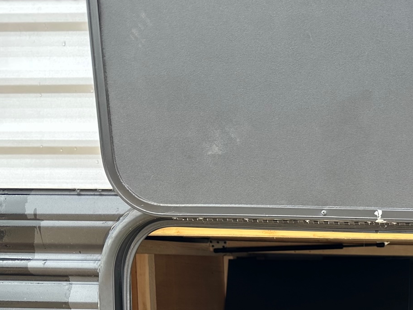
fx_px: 632
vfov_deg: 25.6
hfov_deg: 32.2
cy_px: 338
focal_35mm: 53
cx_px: 446
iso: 80
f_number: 1.78
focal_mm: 6.86
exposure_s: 1/444
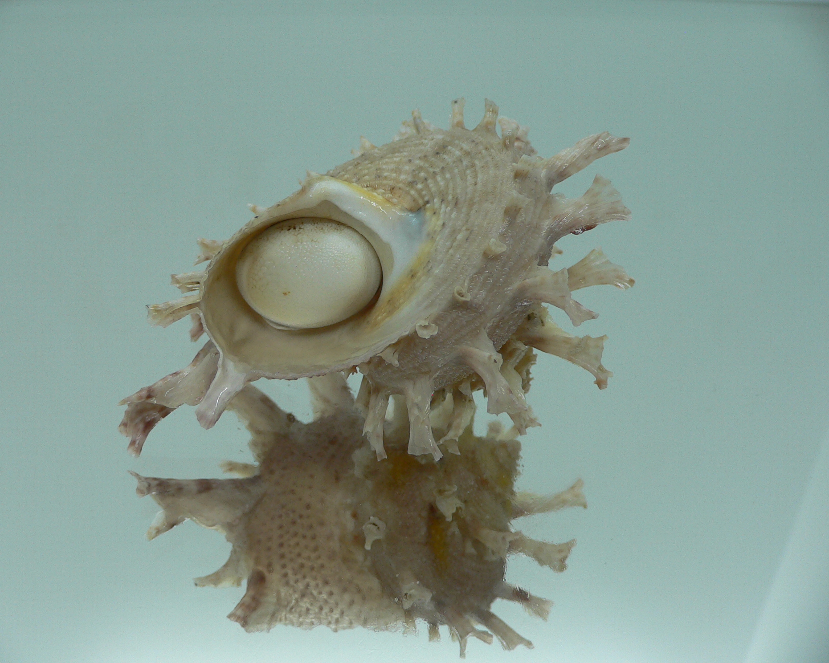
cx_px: 382
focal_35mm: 37
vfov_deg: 40.1
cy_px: 329
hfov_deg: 49.0
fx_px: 908
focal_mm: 4.6
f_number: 2.8
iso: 80
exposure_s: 1/60
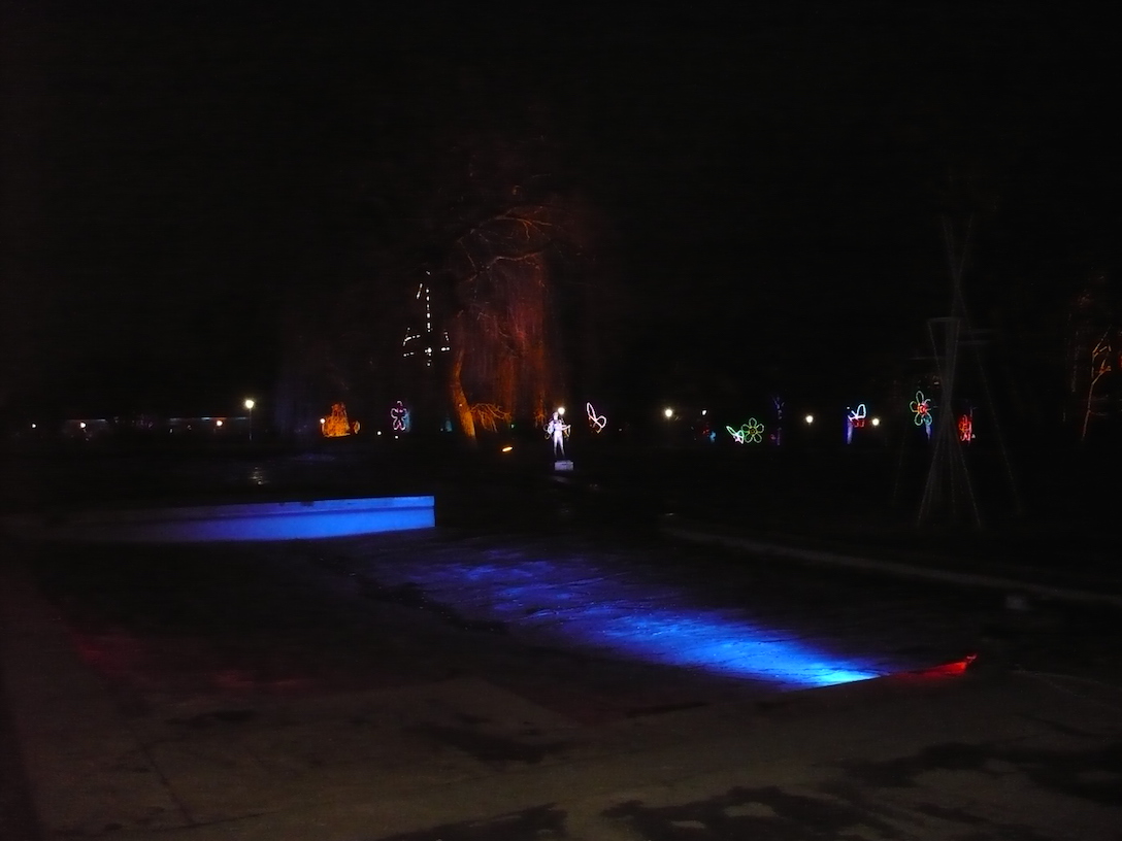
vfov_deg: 40.7
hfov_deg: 52.6
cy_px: 420
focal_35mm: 35
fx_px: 1134
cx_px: 561
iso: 640
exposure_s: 1/30
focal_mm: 5.8
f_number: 2.8
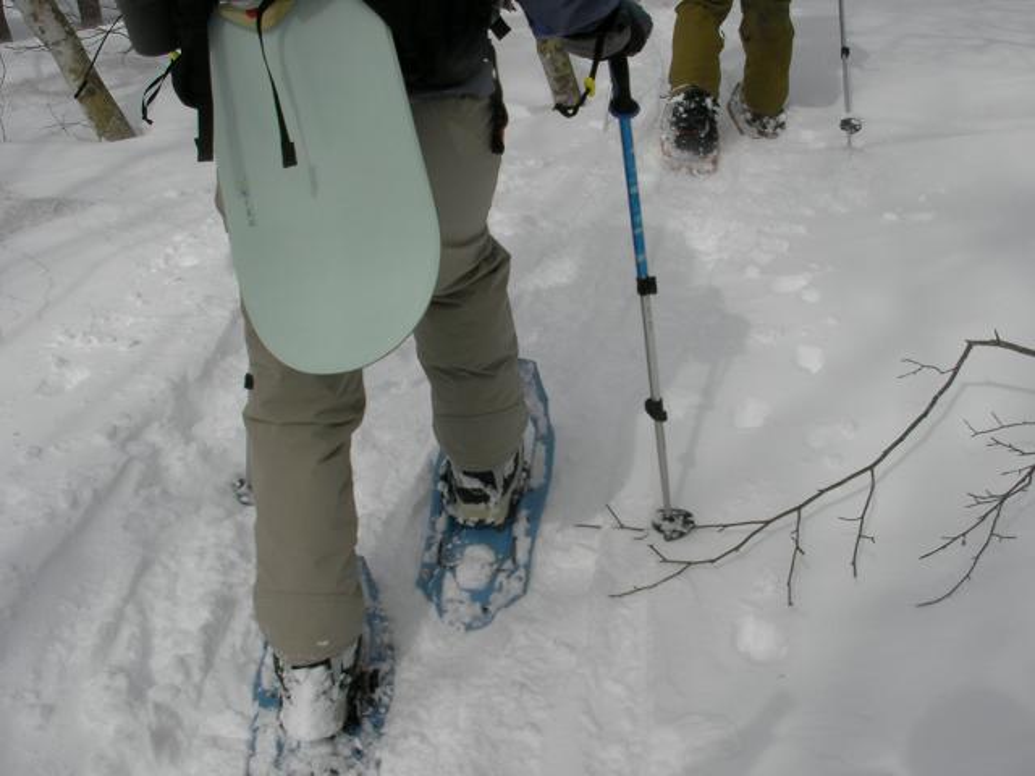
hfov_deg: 49.0
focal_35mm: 38
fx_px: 1136
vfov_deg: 37.7
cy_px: 388
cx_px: 518
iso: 50
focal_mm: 6.3
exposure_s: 1/676
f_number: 6.7
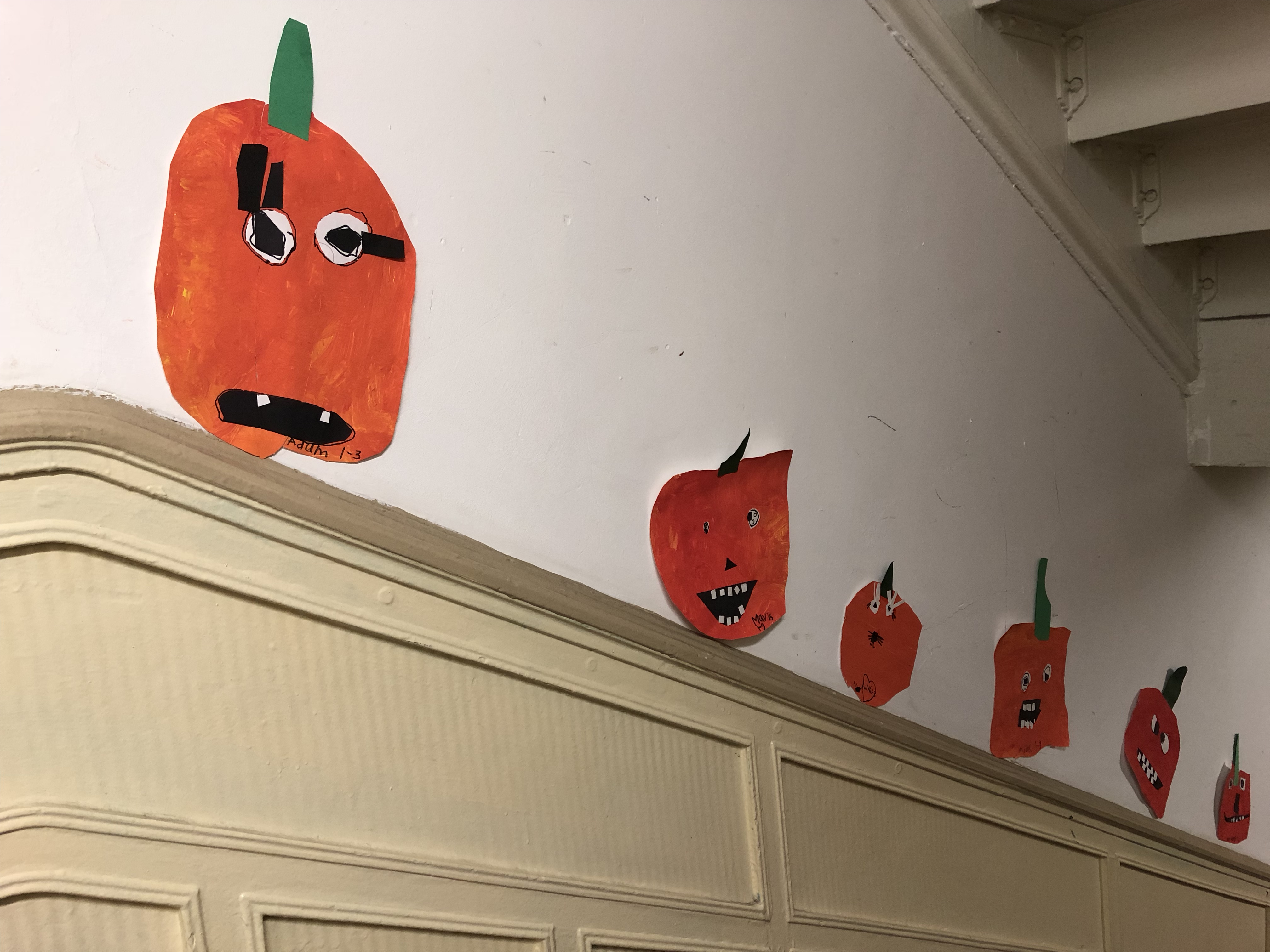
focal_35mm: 29
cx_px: 635
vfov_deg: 48.2
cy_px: 476
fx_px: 1064
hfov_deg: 61.7
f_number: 1.8
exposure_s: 1/60
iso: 200
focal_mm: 3.99
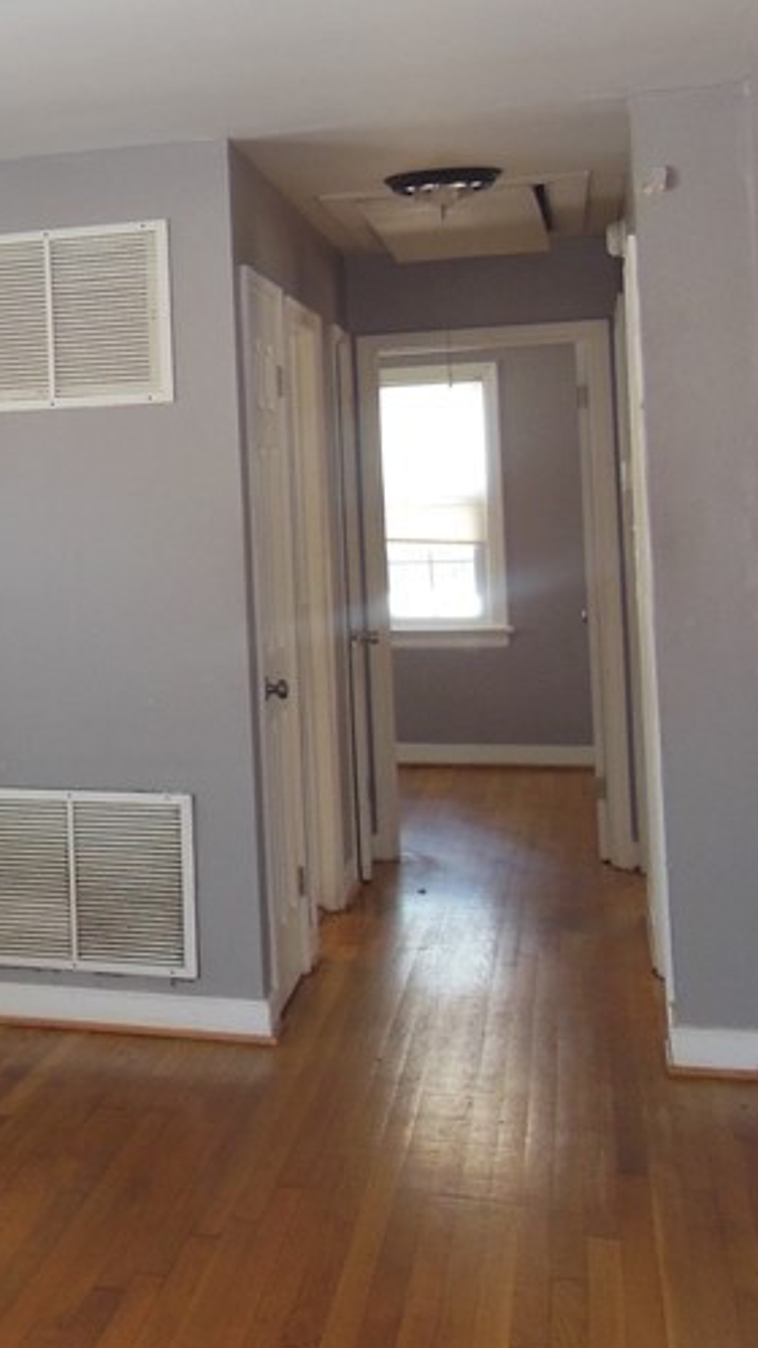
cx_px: -414
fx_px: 2002
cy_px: 495
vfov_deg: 37.0
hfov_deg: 18.7
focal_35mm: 56
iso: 125
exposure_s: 1/30
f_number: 3.5
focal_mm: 4.5
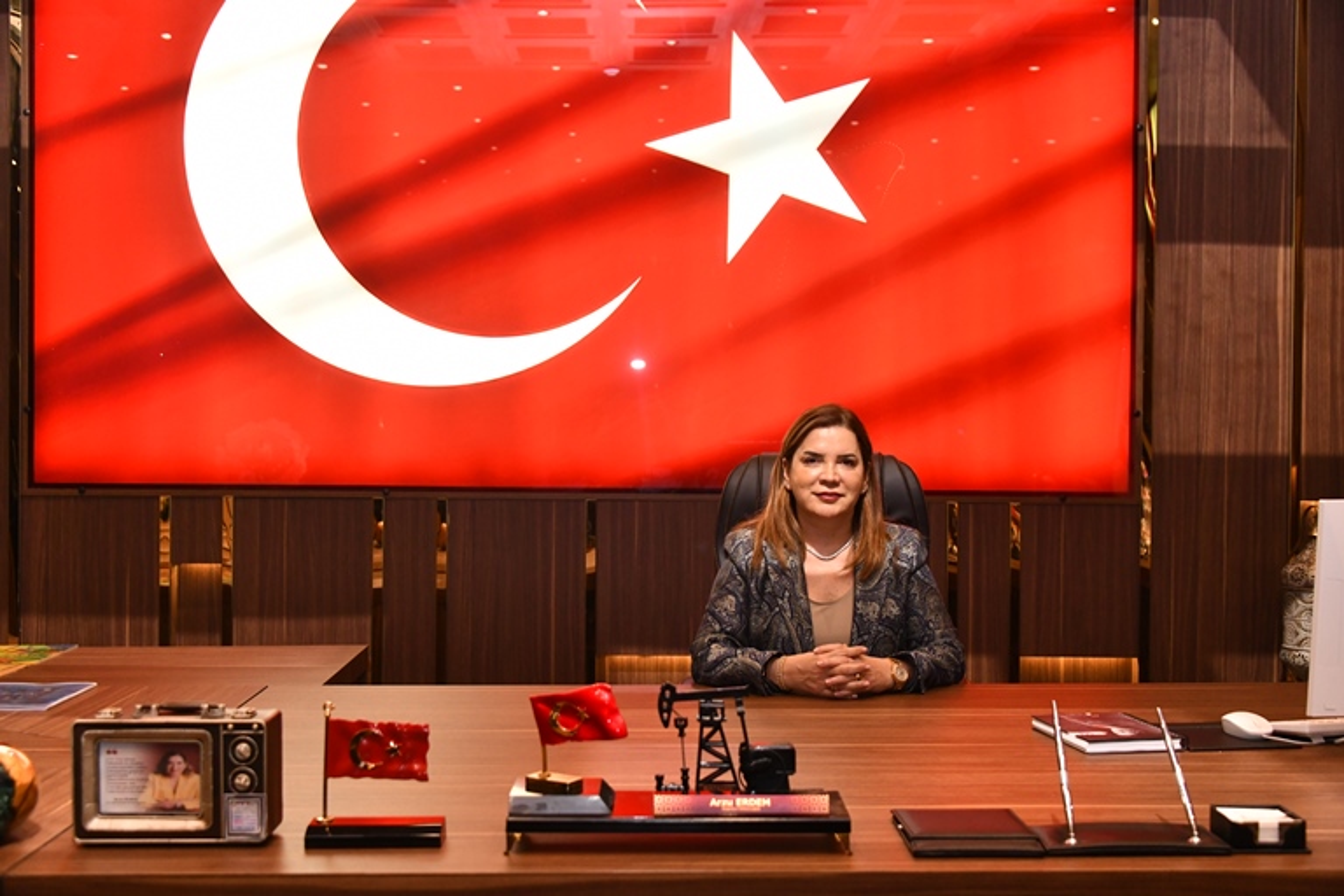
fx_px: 1680
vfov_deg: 29.9
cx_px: 672
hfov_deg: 43.6
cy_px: 448
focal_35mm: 45
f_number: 5
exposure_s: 1/125
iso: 2500
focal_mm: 45
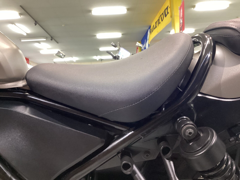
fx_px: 215
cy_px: 90
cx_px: 120
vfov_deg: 45.4
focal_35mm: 31
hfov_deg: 58.4
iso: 320
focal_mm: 3.3
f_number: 2.4
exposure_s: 1/40
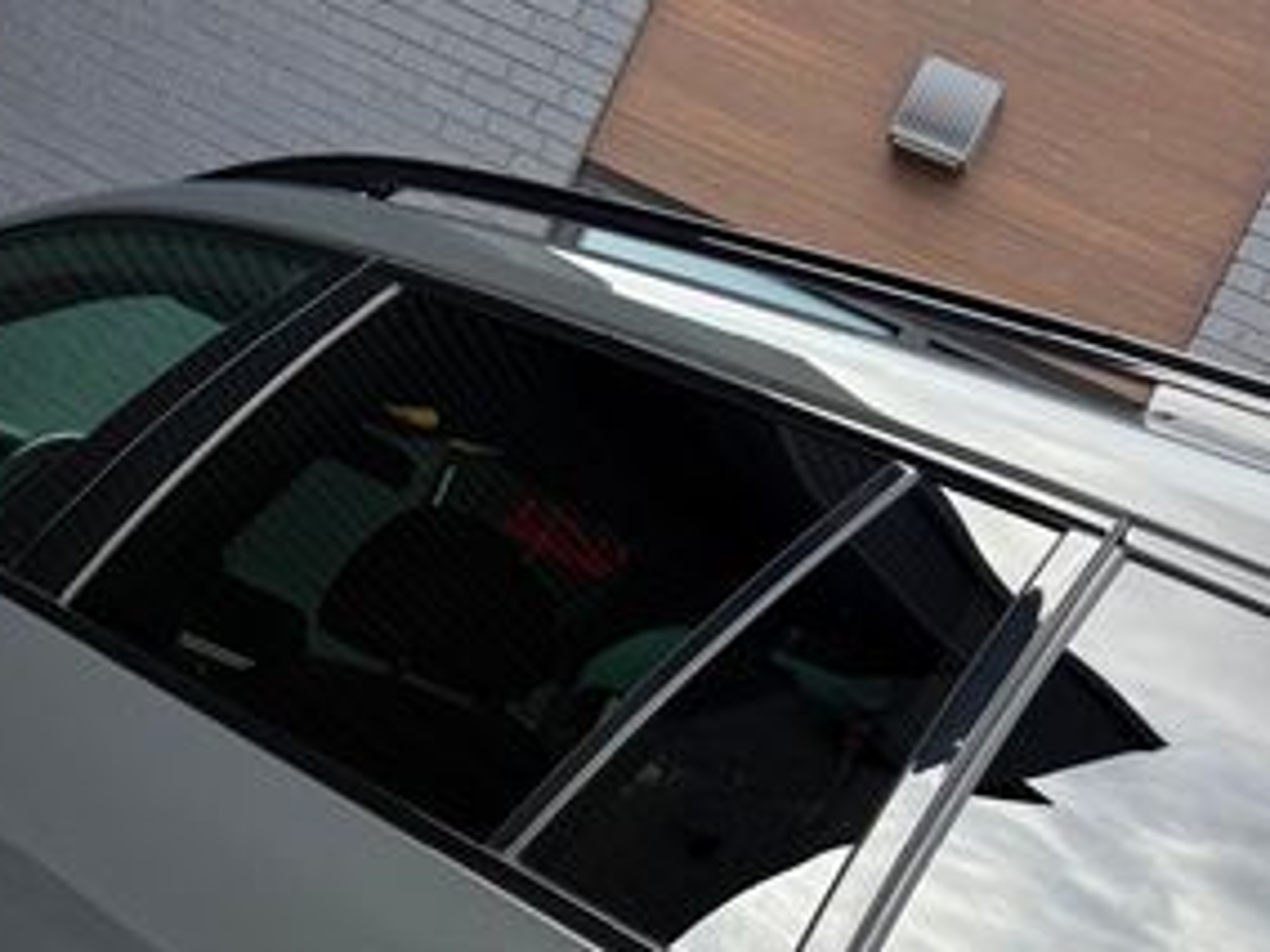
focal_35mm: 54
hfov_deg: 35.4
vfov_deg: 26.0
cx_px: 505
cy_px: 894
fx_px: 1981
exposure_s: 1/822
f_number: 1.78
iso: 80
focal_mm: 6.76
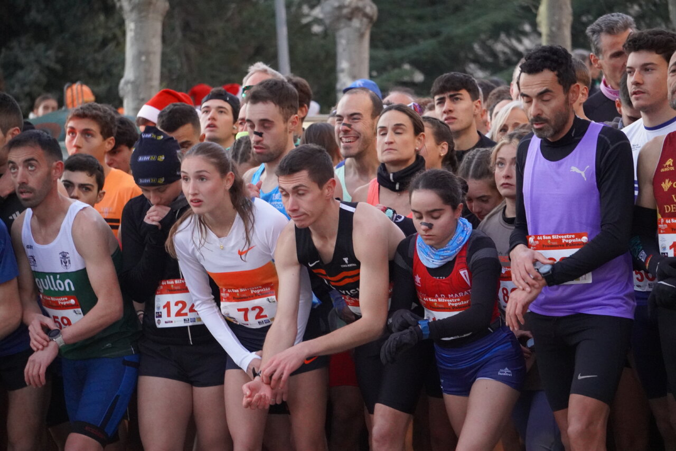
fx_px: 3379
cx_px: 338
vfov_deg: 7.6
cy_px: 226
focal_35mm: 180
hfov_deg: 11.4
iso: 6400
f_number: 5.6
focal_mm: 120
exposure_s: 1/100
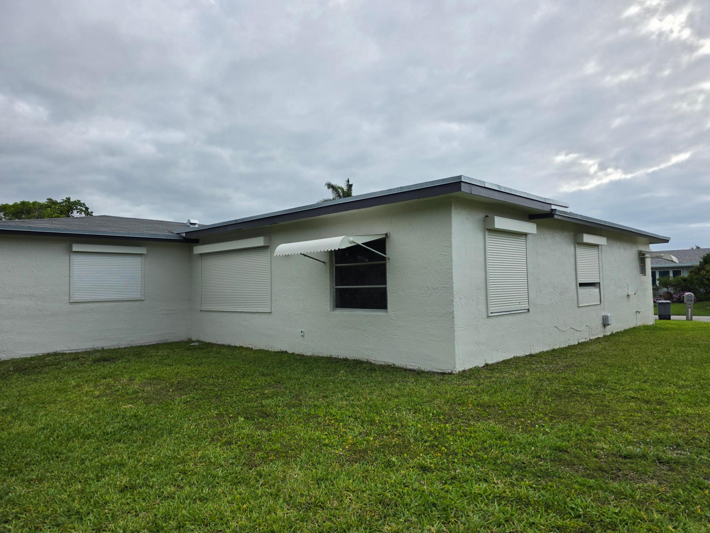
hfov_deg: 73.9
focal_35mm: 23
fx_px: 472
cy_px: 266
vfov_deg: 58.9
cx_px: 355
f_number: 1.7
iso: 80
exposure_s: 1/4889
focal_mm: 6.3
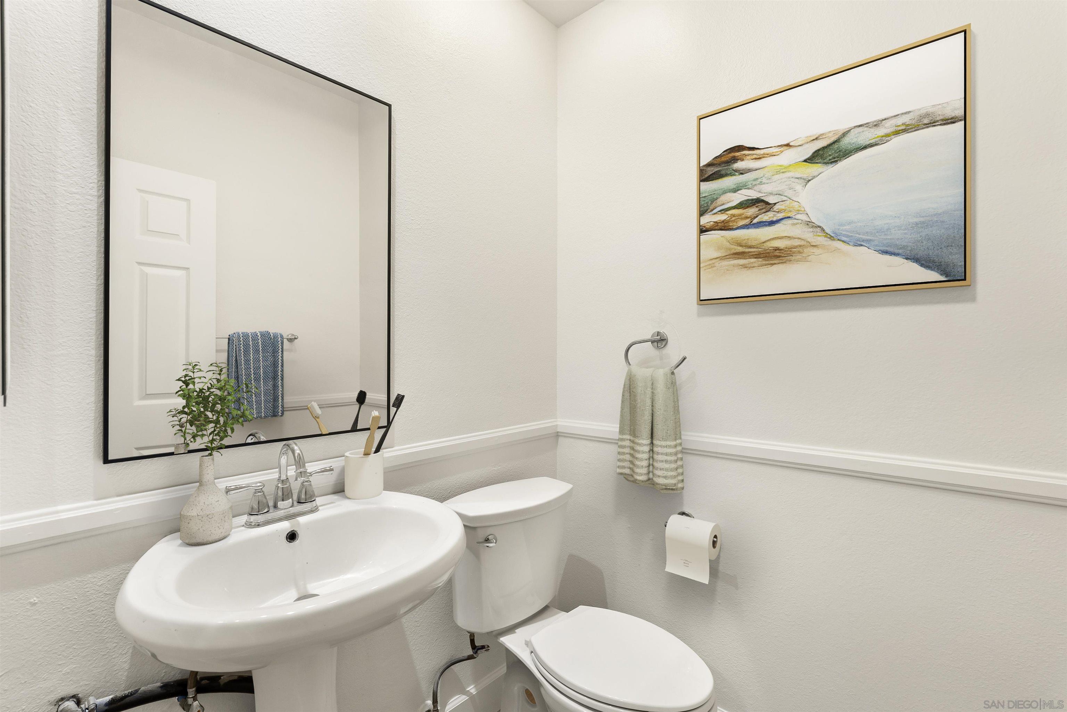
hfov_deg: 96.7
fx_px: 474
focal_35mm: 16
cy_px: 356
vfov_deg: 73.8
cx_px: 534
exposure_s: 1/8
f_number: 8
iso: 500
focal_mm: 16
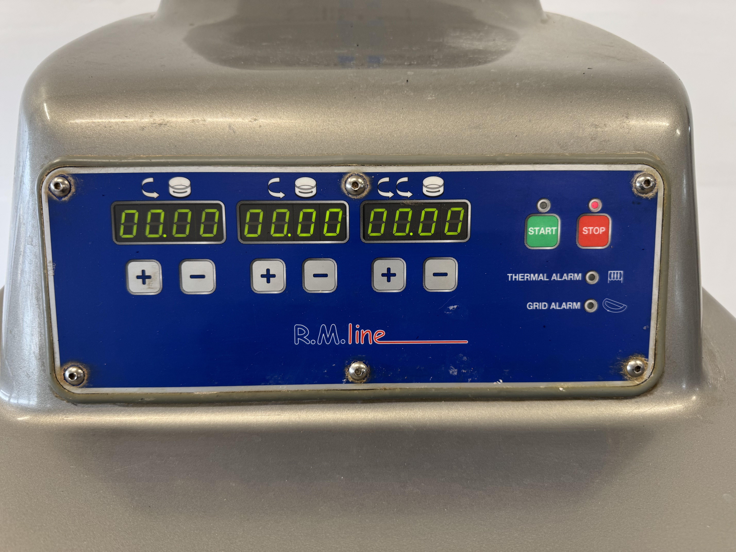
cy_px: 276
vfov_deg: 56.8
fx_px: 510
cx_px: 368
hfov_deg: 71.6
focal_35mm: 24
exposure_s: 1/50
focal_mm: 6.76
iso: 100
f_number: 1.78
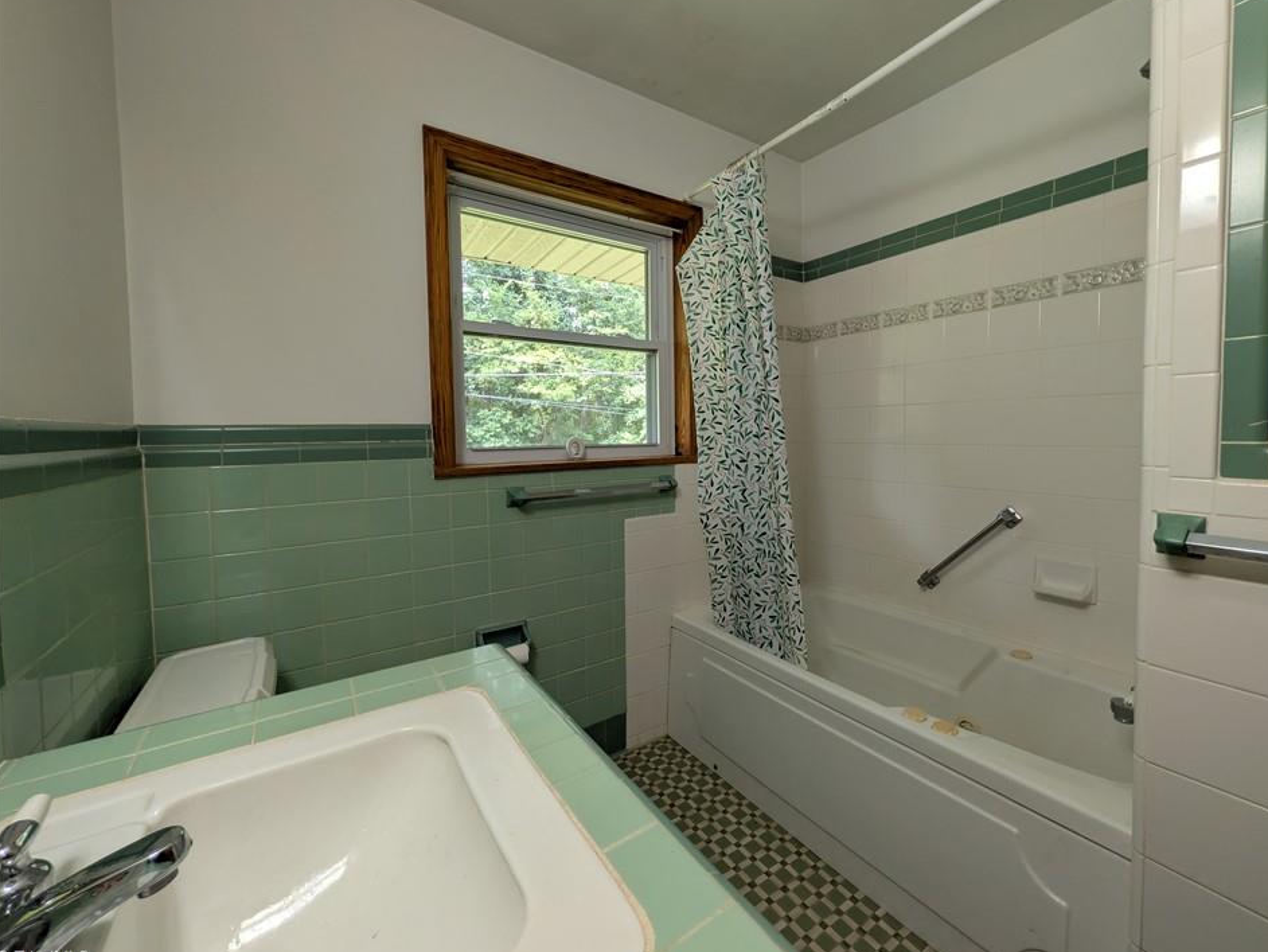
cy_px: 454
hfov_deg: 106.0
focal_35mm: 13
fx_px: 476
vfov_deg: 89.9
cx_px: 680
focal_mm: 2.02
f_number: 1.7
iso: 121
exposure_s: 1/120
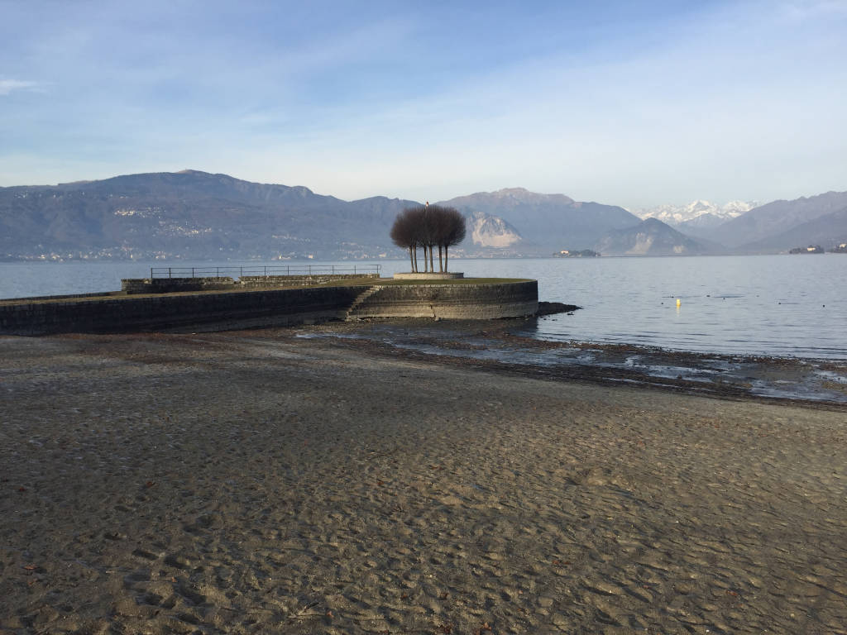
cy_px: 318
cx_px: 424
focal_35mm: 29
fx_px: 710
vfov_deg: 48.2
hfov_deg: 61.7
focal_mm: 4.15
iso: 32
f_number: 2.2
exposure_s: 1/1276
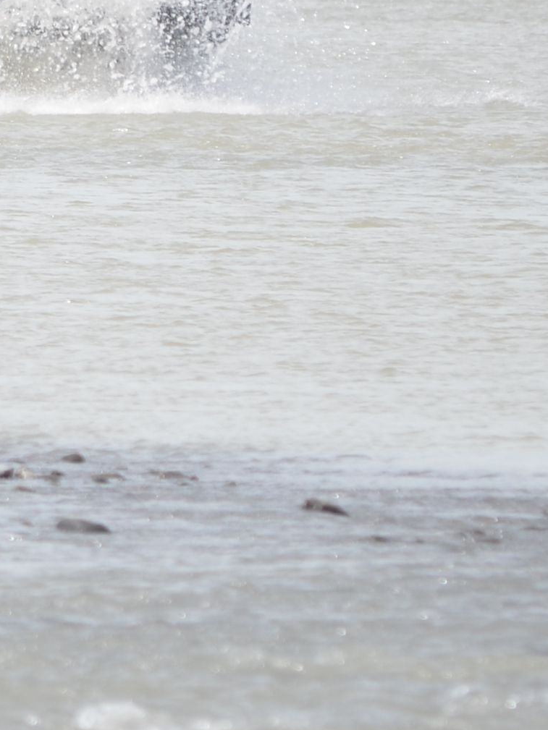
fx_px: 22243
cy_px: -45
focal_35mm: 1054
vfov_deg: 1.9
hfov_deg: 1.4
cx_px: -101
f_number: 6.3
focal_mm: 200
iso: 200
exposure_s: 1/640
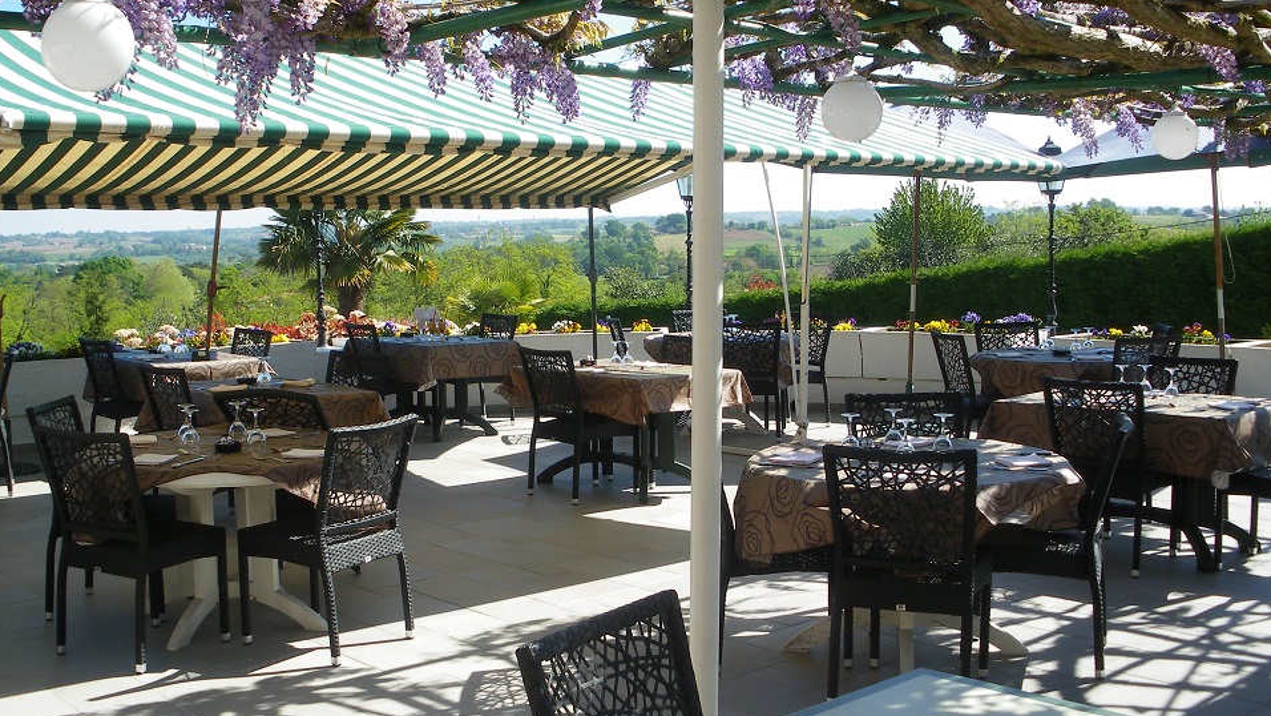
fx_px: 1416
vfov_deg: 28.3
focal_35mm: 42
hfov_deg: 48.4
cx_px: 629
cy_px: 329
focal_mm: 6.3
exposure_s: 1/160
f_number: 5.4
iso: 80
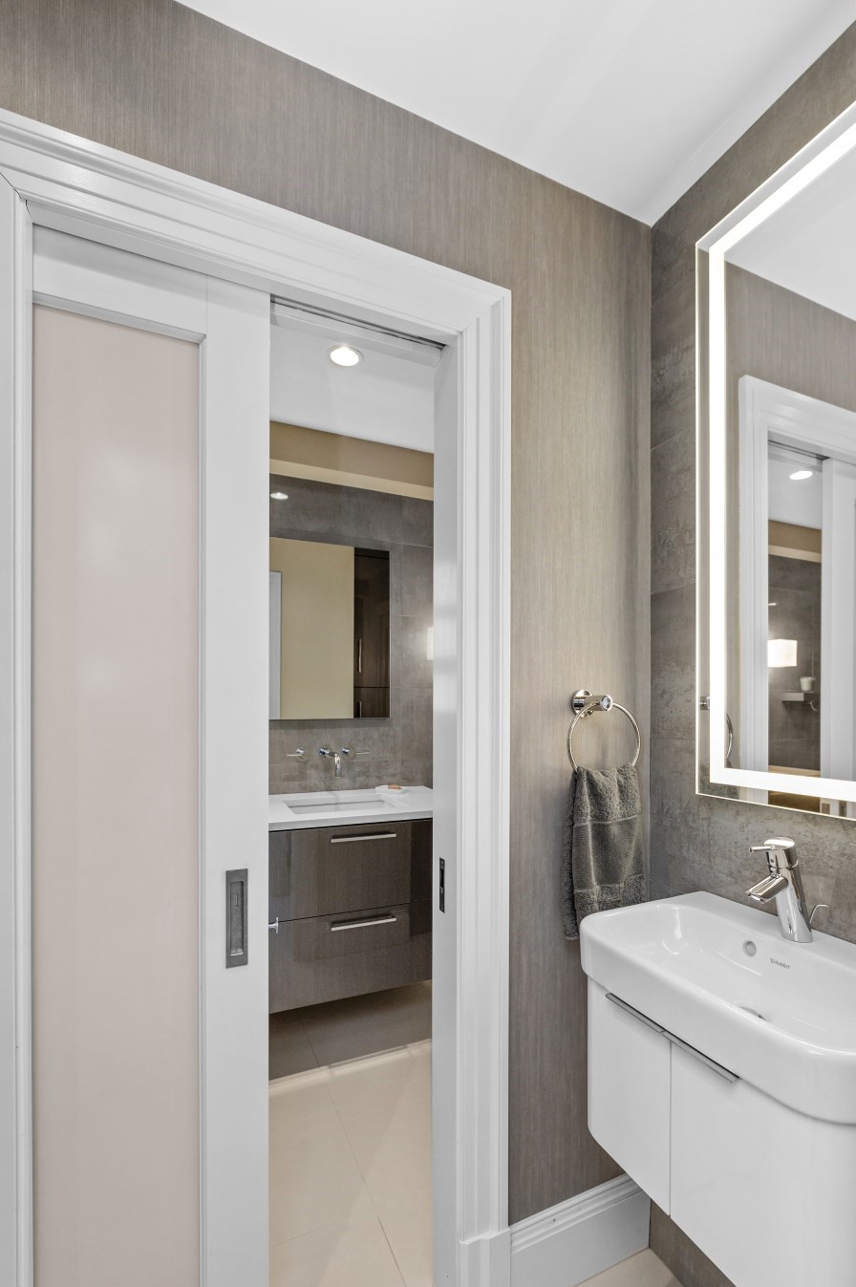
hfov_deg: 73.6
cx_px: 451
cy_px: 707
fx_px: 572
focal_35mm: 16
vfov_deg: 96.5
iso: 800
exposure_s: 1/100
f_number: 5.6
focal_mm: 14
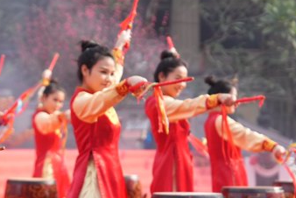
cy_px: 45
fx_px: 1638
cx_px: -97
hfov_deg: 10.1
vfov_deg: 6.9
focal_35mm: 199
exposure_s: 1/8000
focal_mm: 70
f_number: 2.8
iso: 1000
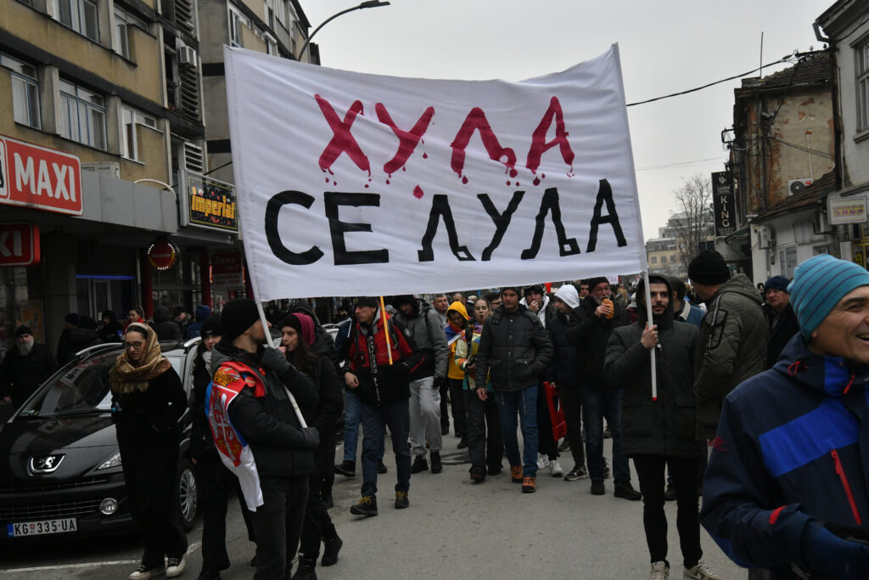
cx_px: 434
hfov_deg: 41.1
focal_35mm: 48
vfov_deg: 28.1
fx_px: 1159
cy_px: 290
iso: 3200
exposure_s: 1/640
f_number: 11
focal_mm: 48
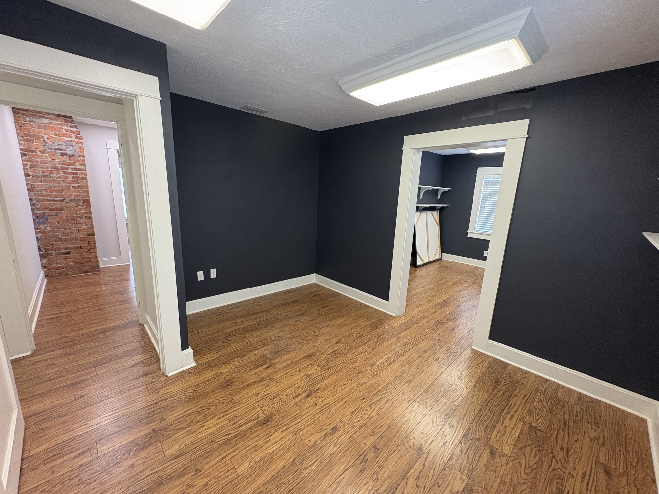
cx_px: 330
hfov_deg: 102.1
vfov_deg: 85.7
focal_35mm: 14
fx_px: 267
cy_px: 247
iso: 320
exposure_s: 1/60
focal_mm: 2.22
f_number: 2.2
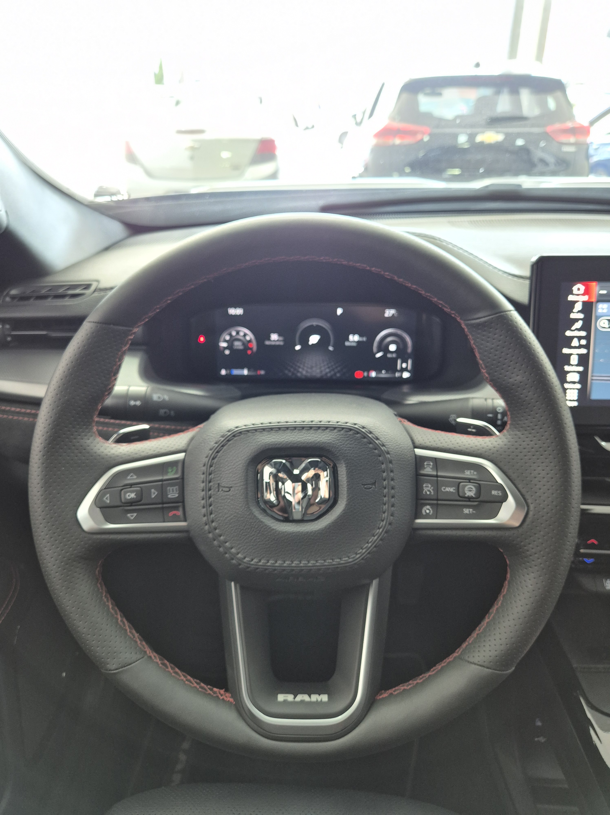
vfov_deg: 74.0
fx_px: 541
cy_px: 408
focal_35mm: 23
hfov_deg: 58.8
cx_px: 305
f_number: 1.8
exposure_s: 1/60
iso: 500
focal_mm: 5.4
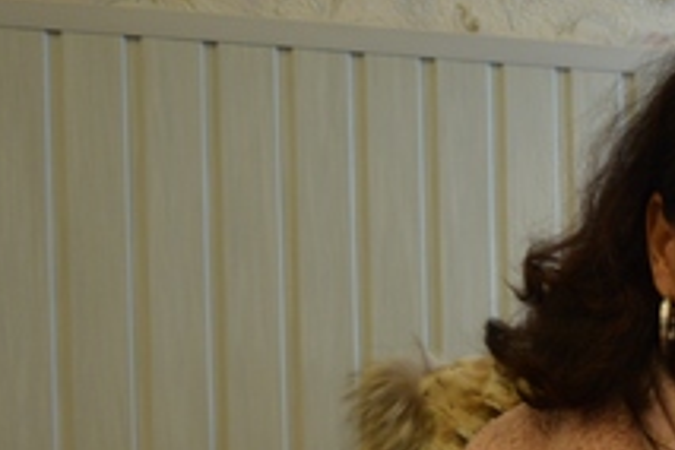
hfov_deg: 19.2
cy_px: 534
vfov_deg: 13.5
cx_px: 862
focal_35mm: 99
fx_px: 1856
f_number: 4
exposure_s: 1/60
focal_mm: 22
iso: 400
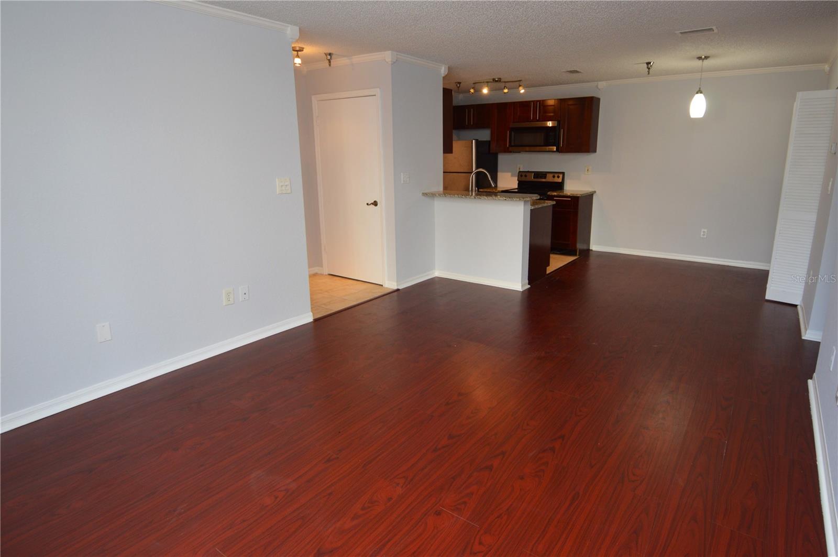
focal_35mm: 18
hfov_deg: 90.1
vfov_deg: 67.3
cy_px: 278
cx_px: 419
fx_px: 419
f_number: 4
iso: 400
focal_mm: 12
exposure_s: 1/60
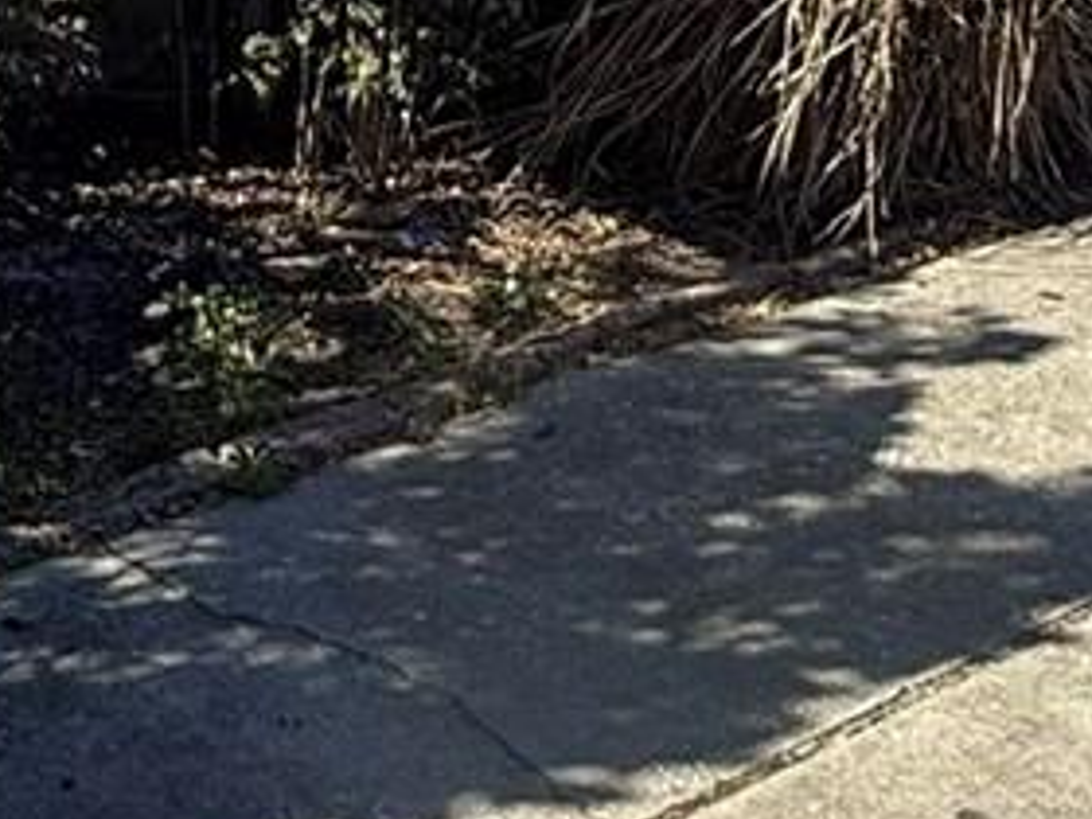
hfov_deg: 24.3
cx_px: 382
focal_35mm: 80
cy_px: -597
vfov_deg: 16.0
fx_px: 2524
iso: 50
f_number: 2.2
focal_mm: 2.22
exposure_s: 1/679
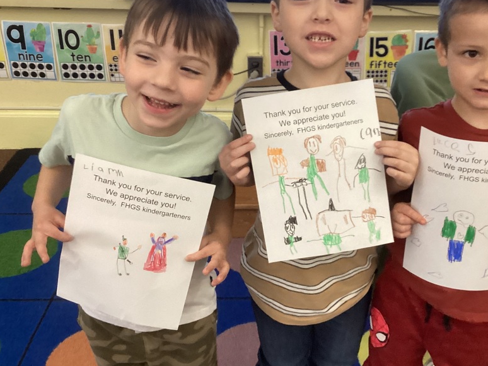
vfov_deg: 35.1
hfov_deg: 45.5
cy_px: 167
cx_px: 297
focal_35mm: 41
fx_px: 578
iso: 320
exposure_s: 1/60
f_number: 2.4
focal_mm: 3.3
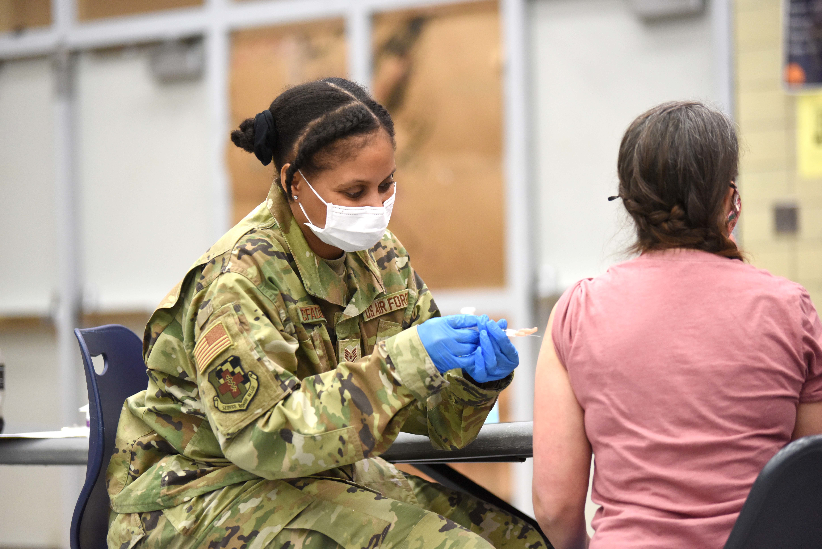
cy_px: 274
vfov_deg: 10.6
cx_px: 411
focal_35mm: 130
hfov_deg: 15.8
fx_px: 2969
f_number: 2.8
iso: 2500
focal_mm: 130
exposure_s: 1/320
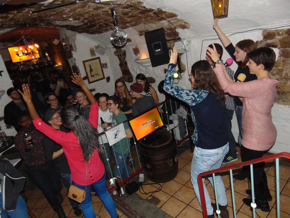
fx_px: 209
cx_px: 145
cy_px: 109
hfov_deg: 69.4
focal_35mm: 25
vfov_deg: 54.9
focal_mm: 4.5
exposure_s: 1/30
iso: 200
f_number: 3
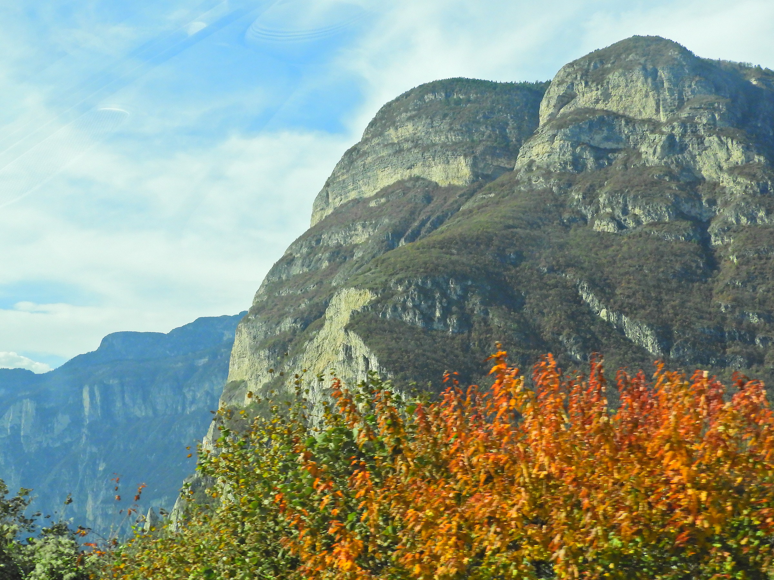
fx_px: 1342
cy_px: 290
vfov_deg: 24.4
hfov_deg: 32.2
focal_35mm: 60
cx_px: 387
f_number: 4.8
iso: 400
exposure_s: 1/1600
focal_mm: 10.7
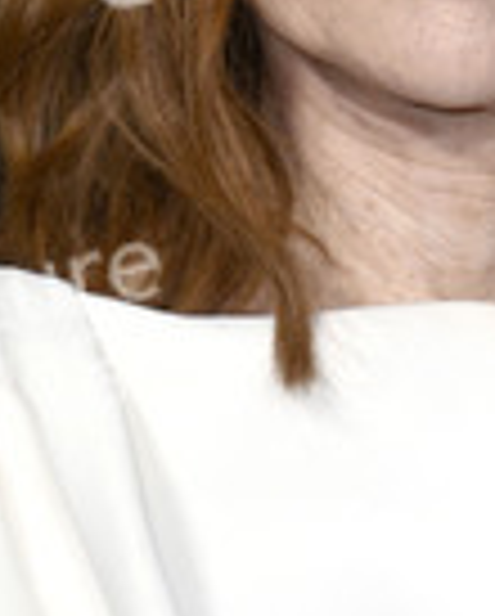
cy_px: 126
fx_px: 7510
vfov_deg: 4.7
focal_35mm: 411
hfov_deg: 3.8
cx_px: 436
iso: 1250
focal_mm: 150
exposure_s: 1/250
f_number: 5.6
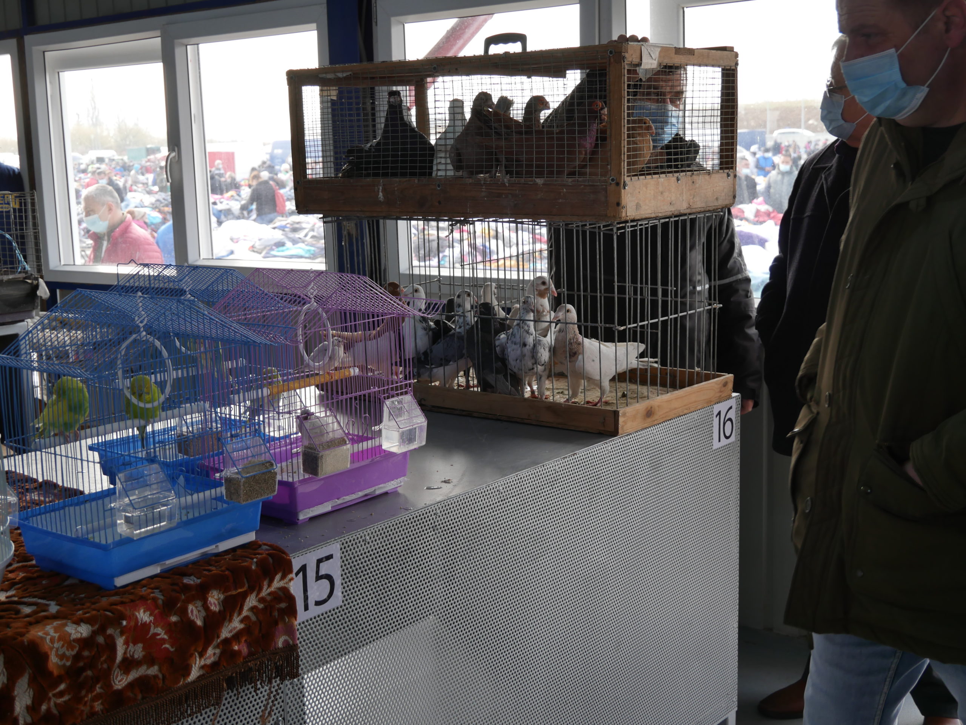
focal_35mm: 46
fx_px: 1284
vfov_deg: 31.5
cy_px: 362
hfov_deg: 41.2
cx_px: 483
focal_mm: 23
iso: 200
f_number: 4.3
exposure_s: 1/100
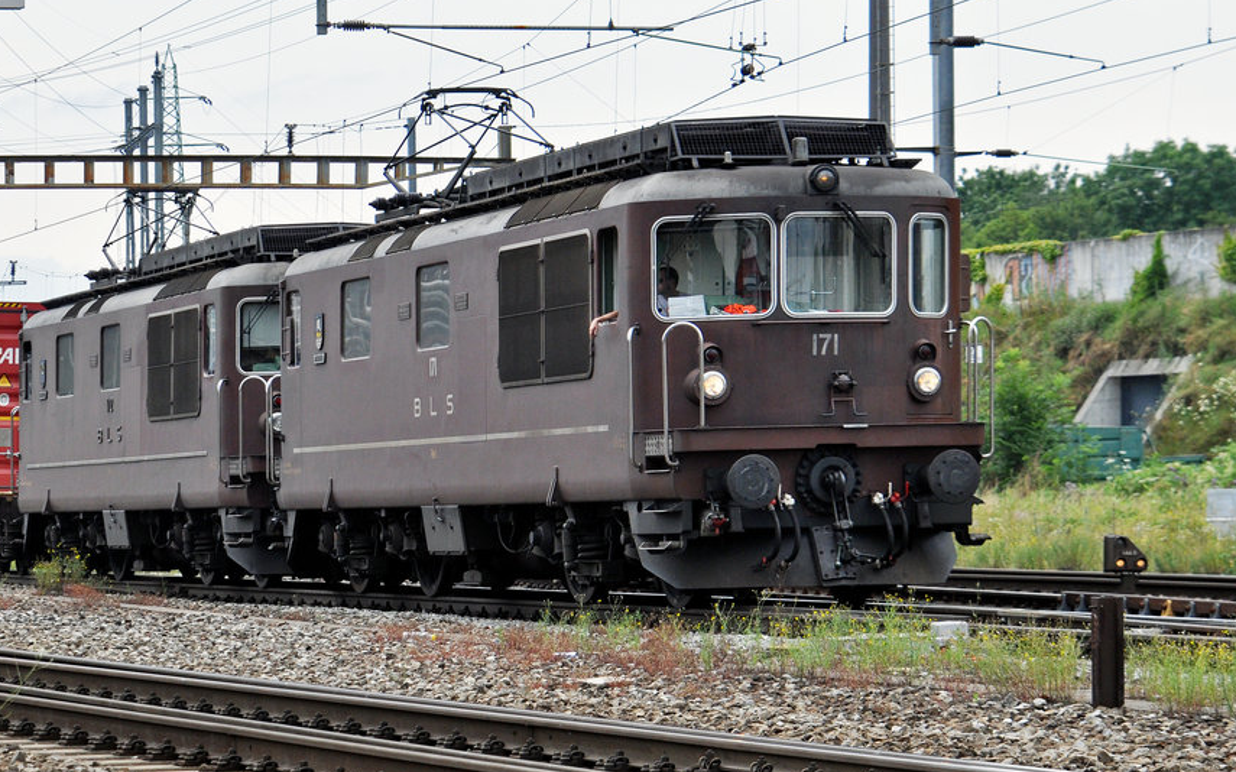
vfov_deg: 8.7
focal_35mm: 150
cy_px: 268
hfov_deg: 13.9
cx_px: 409
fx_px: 5052
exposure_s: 1/1000
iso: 400
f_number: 4.5
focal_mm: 70
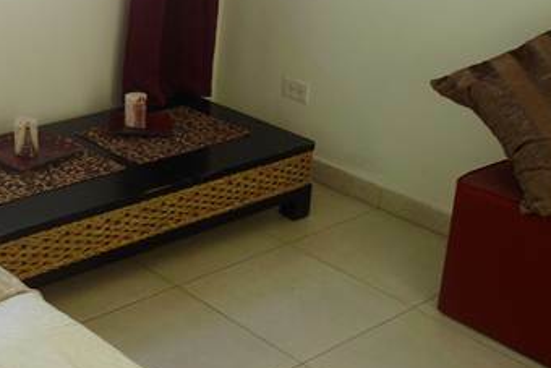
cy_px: 116
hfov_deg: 32.6
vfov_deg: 22.5
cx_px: 120
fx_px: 919
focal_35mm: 60
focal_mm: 5
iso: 100
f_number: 3.2
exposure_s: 1/125
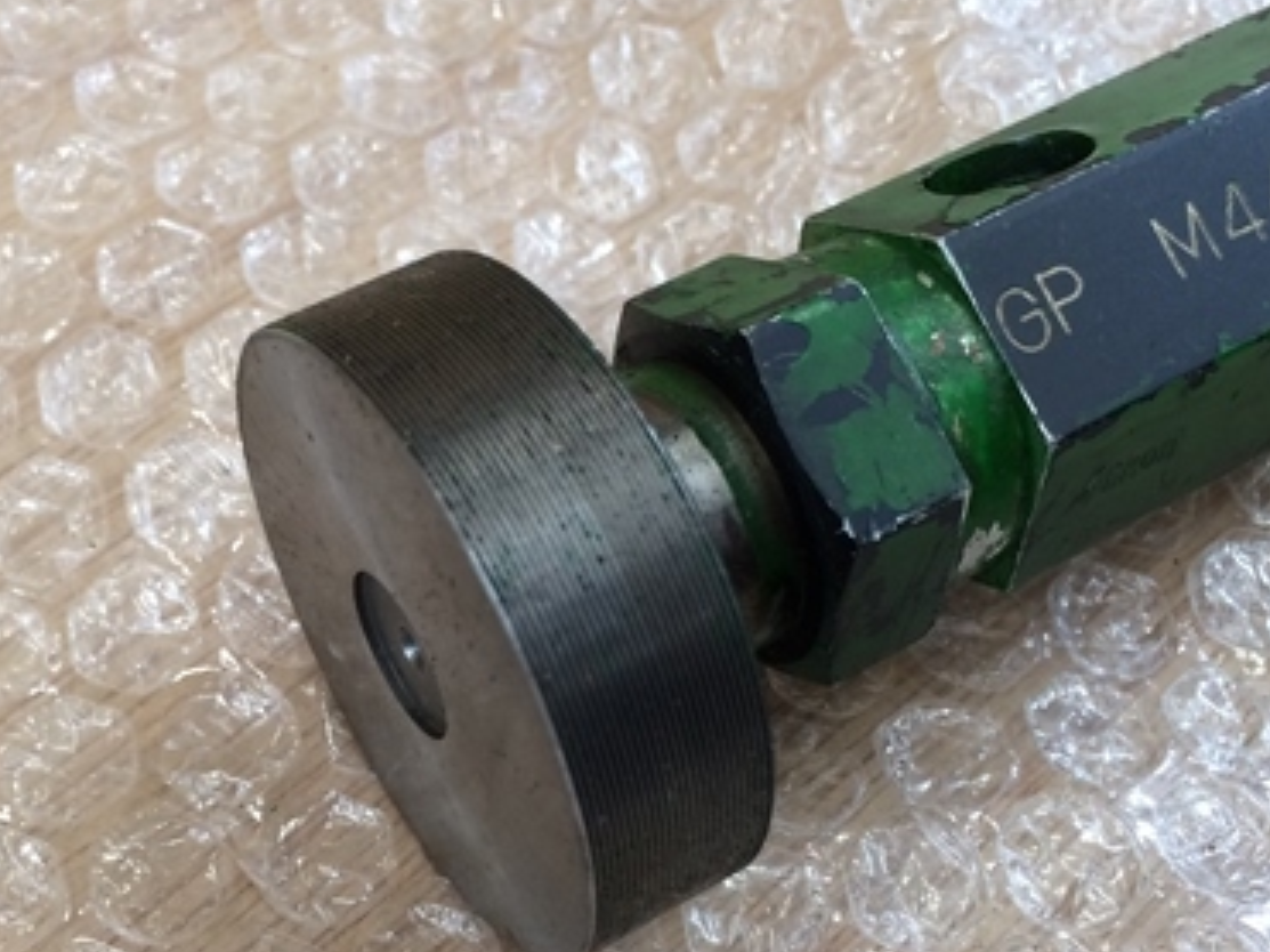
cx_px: 479
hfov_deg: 38.0
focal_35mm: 50
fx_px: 1834
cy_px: 630
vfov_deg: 28.9
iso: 50
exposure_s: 1/30
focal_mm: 4.15
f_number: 2.2
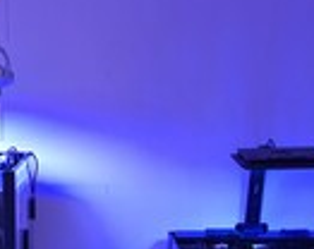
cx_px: 24
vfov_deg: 16.0
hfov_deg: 21.7
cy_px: 394
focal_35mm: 86
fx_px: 797
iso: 100
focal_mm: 5.4
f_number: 1.8
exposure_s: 1/53
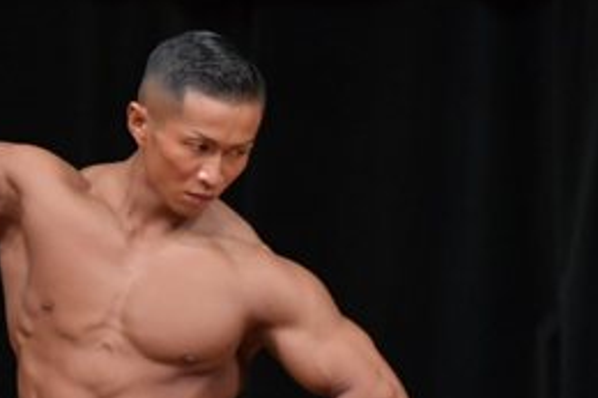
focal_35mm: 1029
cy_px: 308
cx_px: 229
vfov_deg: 1.3
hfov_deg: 2.0
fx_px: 17081
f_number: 5.6
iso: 4000
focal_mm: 230
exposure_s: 1/400
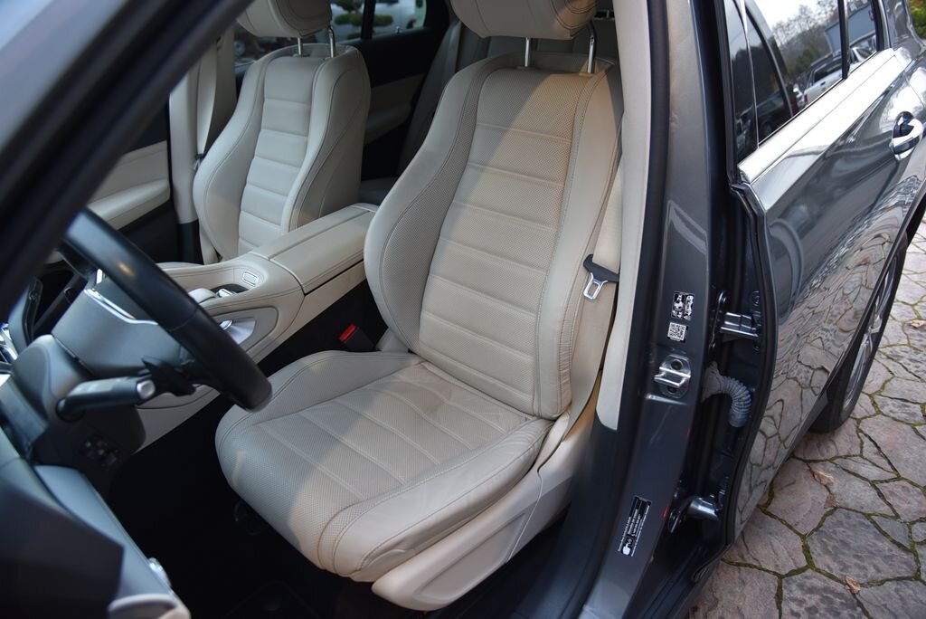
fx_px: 618
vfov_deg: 53.2
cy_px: 310
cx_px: 463
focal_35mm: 24
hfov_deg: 73.7
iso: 500
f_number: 4
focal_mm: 24
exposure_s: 1/40
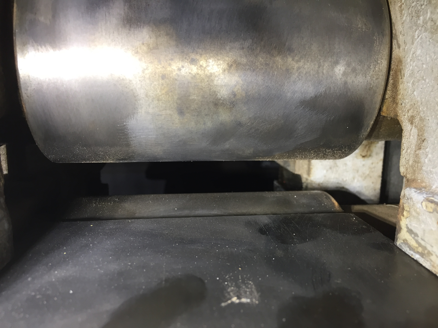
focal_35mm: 29
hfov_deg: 61.7
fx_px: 367
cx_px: 219
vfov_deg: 48.2
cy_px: 164
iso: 40
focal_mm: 4.15
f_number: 2.2
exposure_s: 1/40
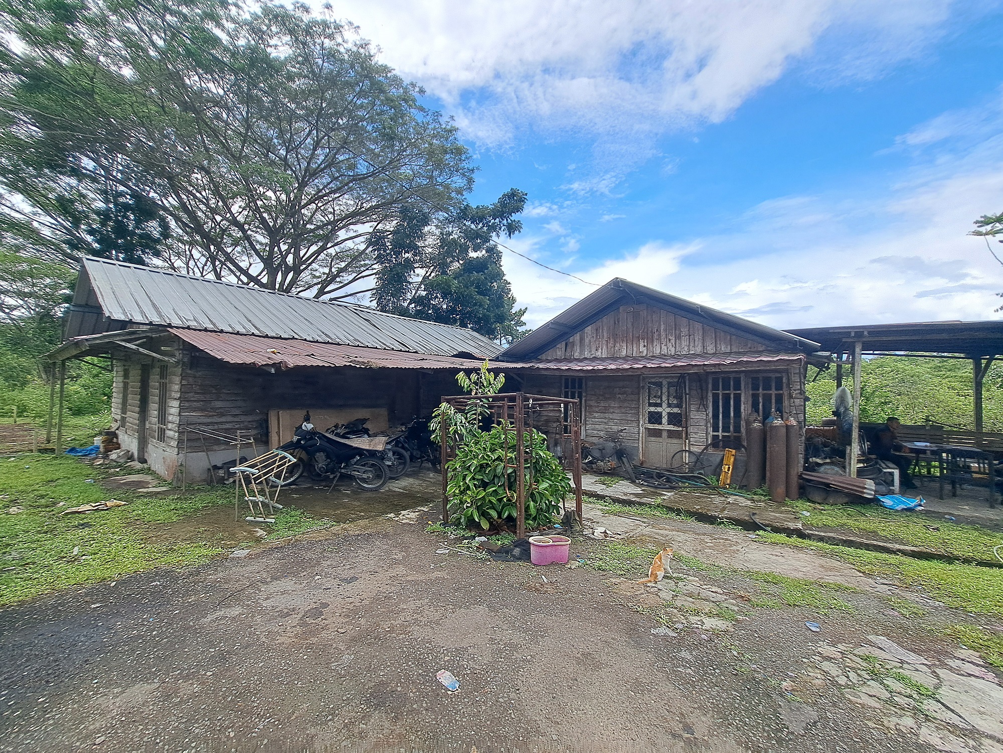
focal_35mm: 13
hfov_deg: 106.2
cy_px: 376
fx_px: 377
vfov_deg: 89.9
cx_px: 502
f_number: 2.2
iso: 50
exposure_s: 1/914
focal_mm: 1.74
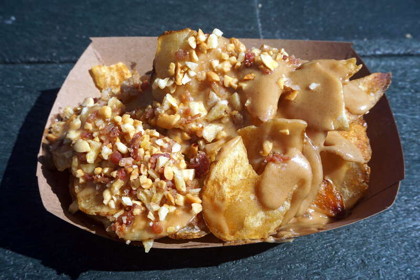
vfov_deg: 35.5
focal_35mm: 38
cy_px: 140
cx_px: 210
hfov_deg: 51.3
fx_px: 437
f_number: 9
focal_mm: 25
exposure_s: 1/320
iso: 100
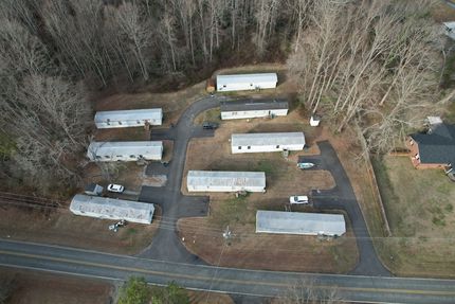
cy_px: 152
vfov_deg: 57.3
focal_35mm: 22
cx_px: 228
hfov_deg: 78.6
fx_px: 278
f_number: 2.8
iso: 130
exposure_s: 1/640
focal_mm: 8.38
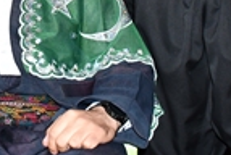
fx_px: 727
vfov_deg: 11.6
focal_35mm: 113
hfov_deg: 17.5
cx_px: -16
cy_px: -94
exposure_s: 1/60
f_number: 5
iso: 800
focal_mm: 18
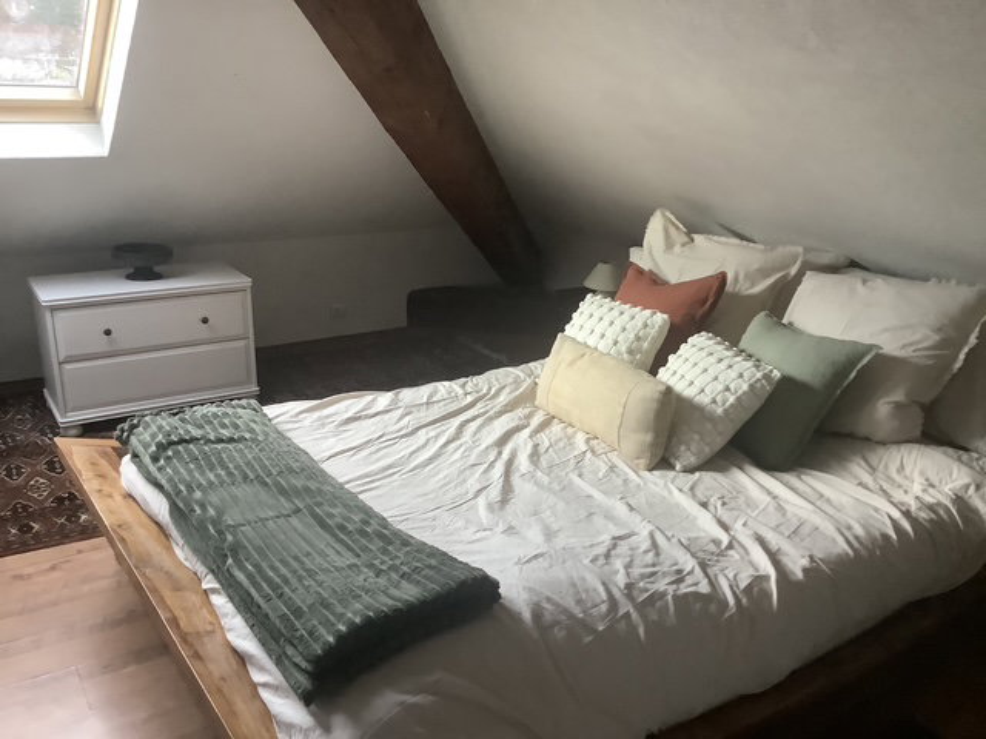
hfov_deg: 58.4
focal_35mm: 31
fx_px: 883
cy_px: 370
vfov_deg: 45.4
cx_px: 493
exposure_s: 1/60
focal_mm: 3.3
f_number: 2.4
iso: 250
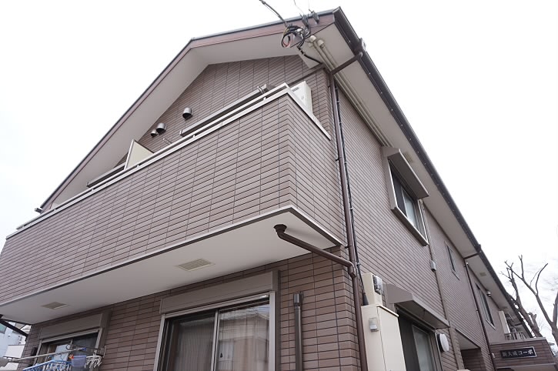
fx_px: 372
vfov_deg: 53.0
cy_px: 186
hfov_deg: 73.8
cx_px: 279
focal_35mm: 24
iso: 125
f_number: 4
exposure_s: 1/60
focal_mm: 16
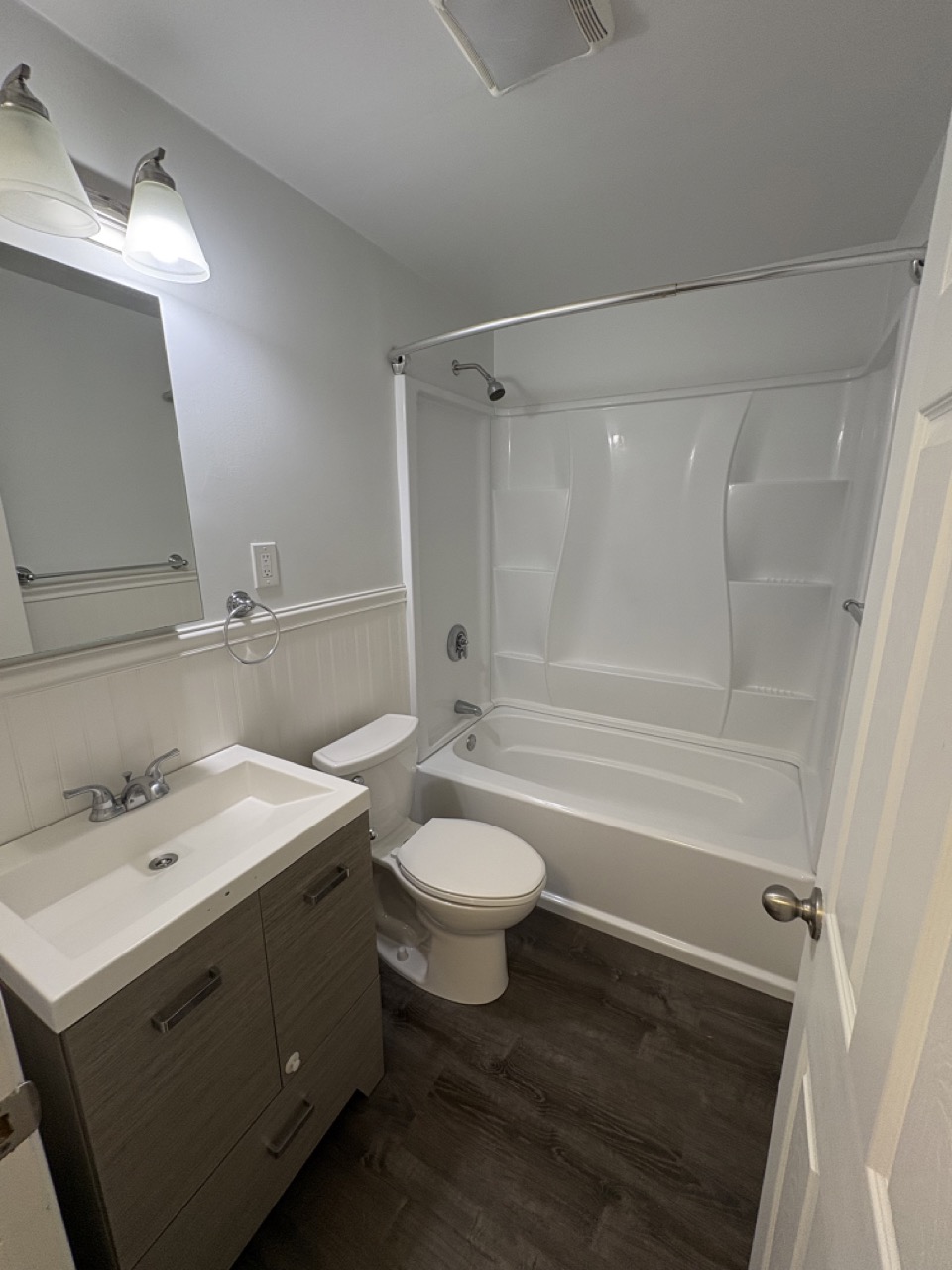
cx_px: 476
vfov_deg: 102.1
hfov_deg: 85.7
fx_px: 513
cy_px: 635
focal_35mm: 14
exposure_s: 1/60
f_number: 2.2
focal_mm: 2.22
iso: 160
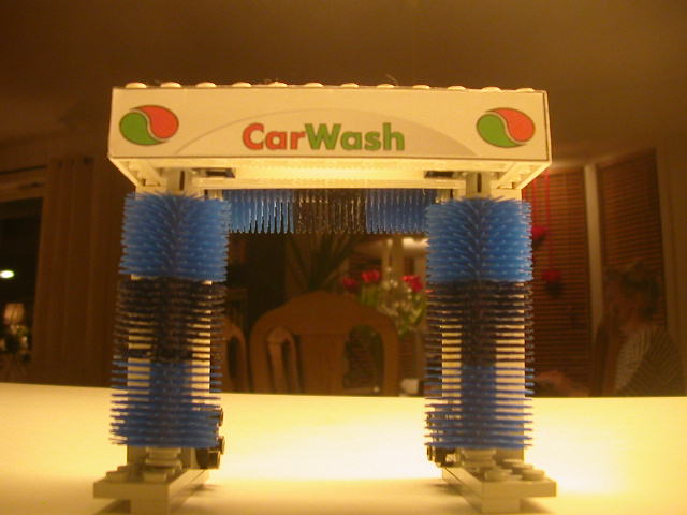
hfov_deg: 50.1
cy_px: 258
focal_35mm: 37
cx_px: 344
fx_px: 734
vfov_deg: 38.7
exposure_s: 1/30.9
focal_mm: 5.6
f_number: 2.7
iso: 195
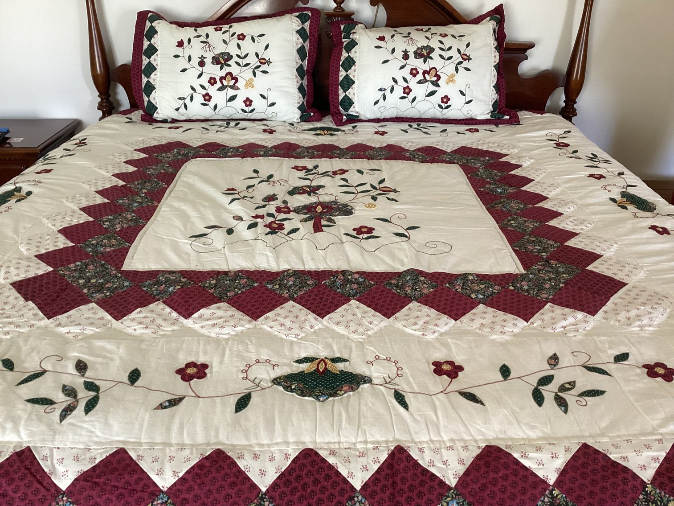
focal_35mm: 31
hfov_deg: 58.3
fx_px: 604
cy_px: 253
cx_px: 337
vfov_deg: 45.4
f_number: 2.4
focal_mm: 3.3
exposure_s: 1/60
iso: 160
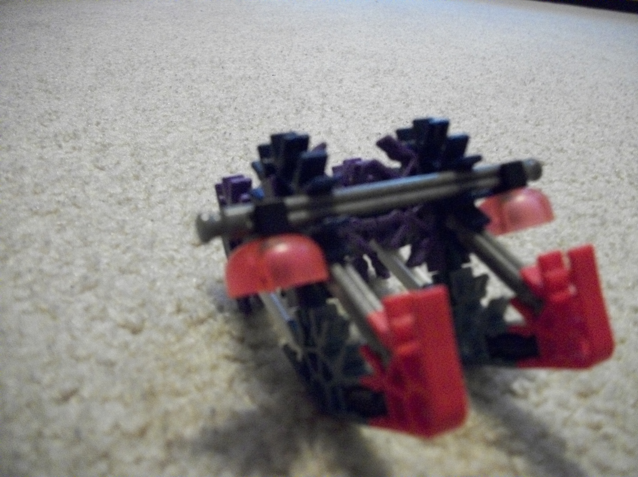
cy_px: 238
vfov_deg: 44.1
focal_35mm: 32
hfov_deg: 56.9
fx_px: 589
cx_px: 319
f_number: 2.9
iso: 640
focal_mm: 5.7
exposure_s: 1/20
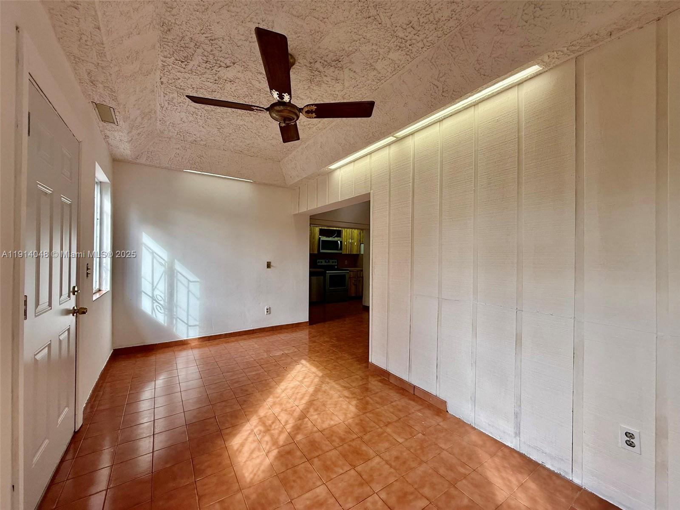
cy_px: 255
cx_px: 340
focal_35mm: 14
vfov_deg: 85.7
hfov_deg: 102.1
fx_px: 275
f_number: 2.2
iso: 125
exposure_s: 1/120
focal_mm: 2.22
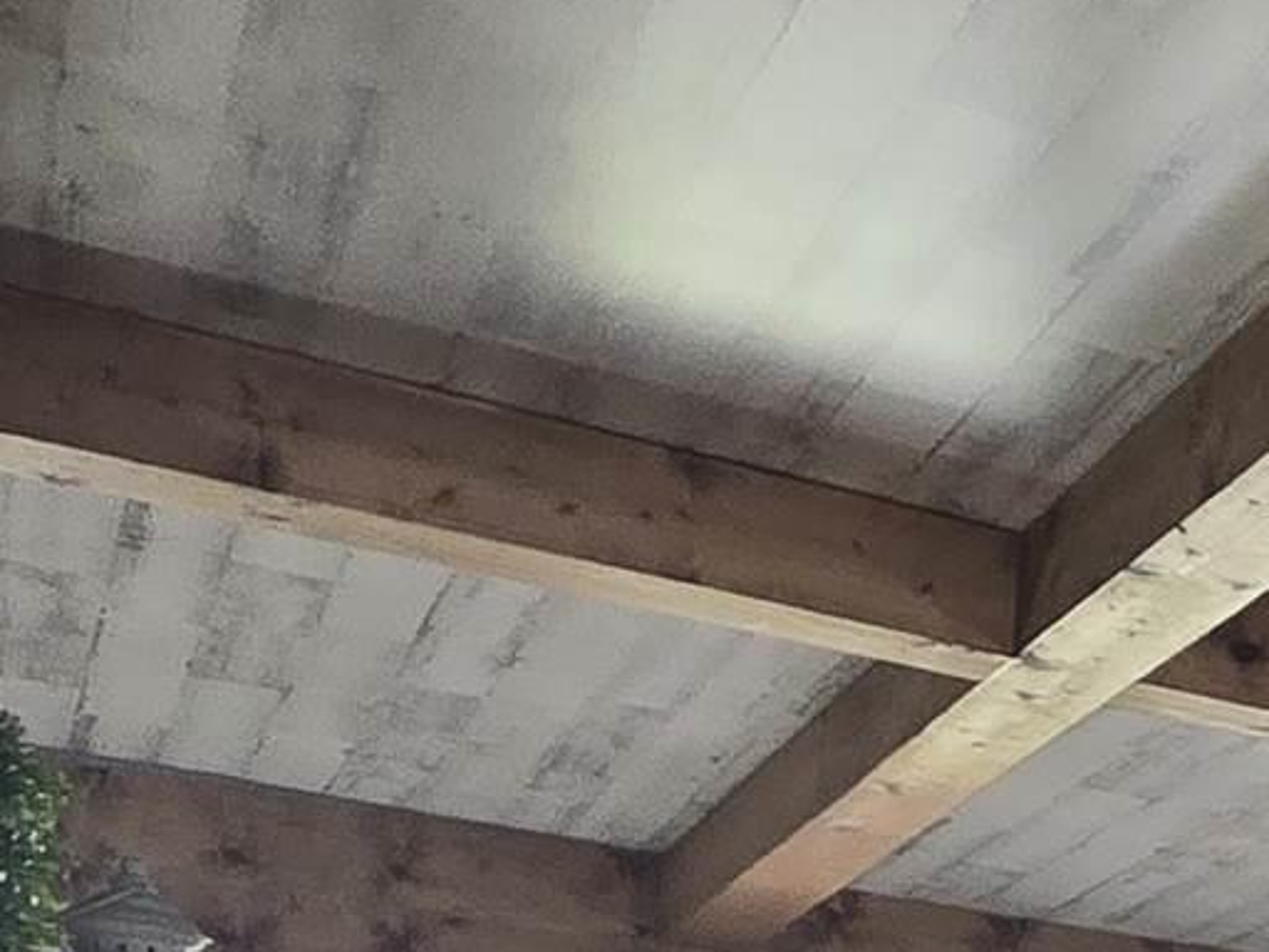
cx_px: 2479
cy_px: 1609
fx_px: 2859
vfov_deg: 16.4
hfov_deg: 18.0
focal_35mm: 78
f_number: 2.2
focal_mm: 2.2
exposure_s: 1/60
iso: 160
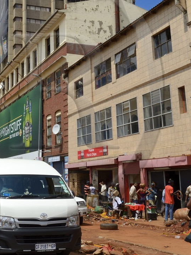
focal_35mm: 51
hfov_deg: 27.5
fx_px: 375
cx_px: 18
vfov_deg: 37.2
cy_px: 92
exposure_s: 1/640
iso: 400
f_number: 14
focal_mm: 24
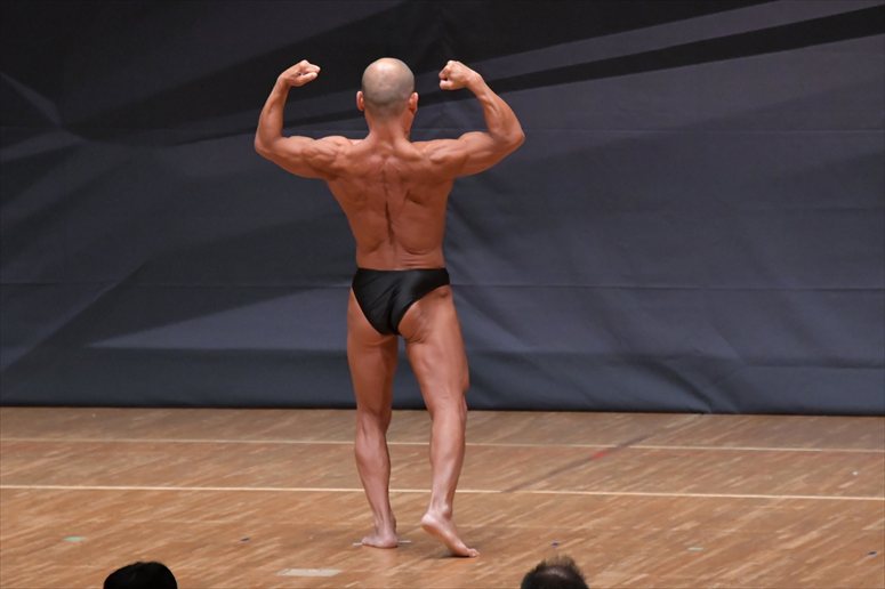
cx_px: 442
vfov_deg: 4.4
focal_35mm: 315
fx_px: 7740
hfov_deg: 6.5
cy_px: 294
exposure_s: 1/400
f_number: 5.6
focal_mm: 210
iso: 6400
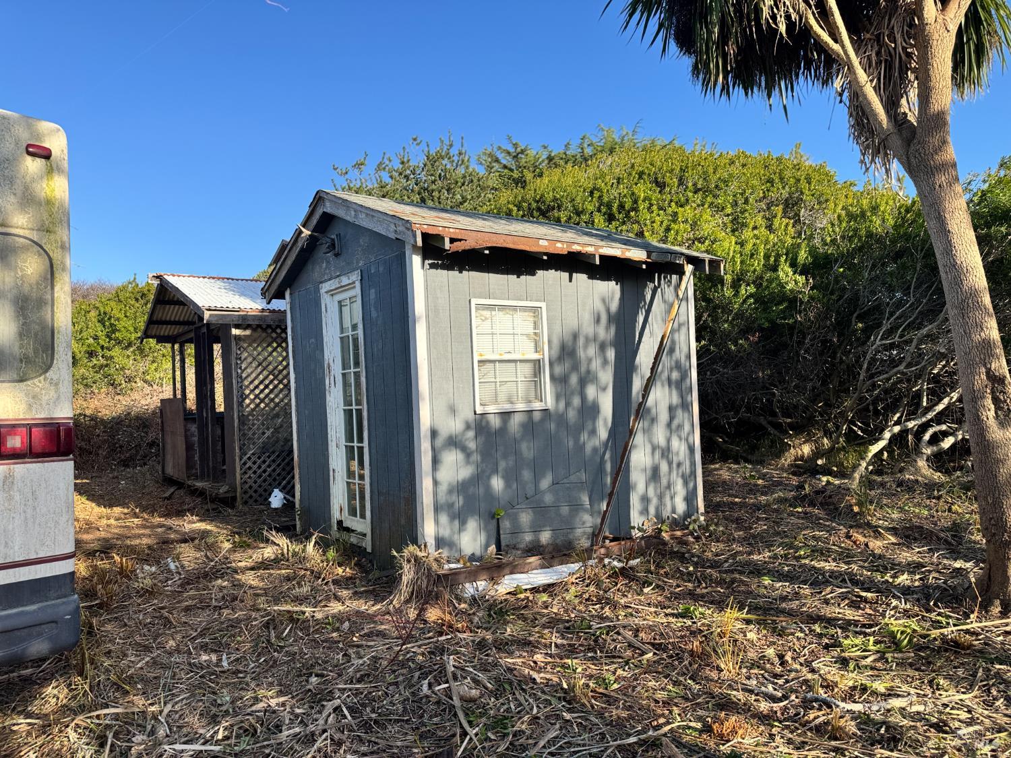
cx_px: 506
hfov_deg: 71.6
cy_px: 379
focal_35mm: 24
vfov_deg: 56.8
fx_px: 701
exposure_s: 1/1818
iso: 80
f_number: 1.78
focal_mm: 6.76
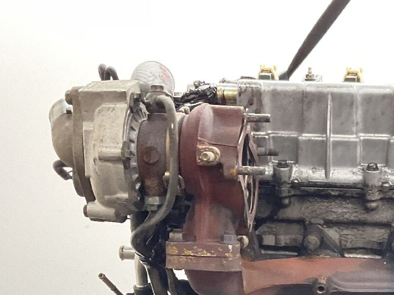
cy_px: 356
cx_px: 327
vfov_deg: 19.7
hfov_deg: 27.1
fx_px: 797
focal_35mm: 70
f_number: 1.8
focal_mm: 3
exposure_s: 1/50
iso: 160
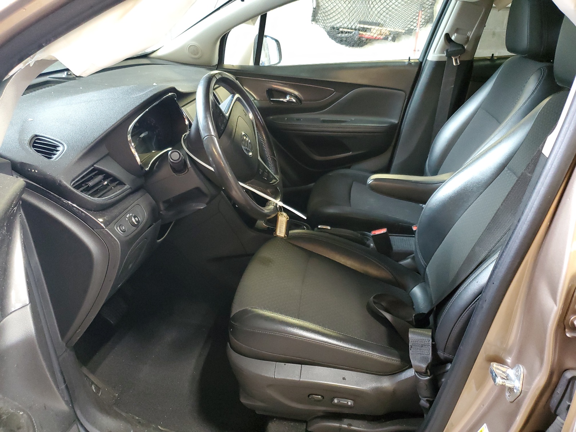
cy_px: 216
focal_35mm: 26
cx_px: 288
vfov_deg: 53.1
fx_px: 433
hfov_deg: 67.3
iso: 400
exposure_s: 1/60.2
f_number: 1.5
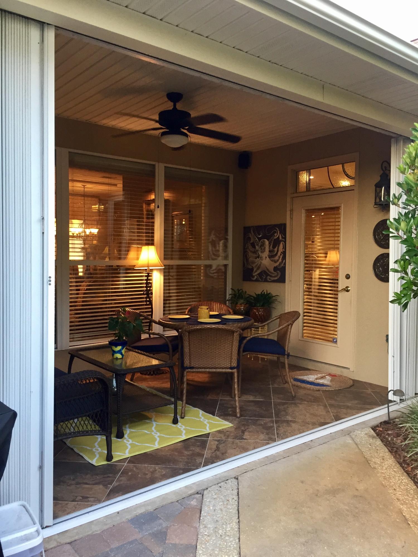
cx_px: 209
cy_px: 278
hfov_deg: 48.2
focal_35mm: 29
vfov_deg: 61.7
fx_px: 467
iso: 64
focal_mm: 4.15
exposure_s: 1/33
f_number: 2.2
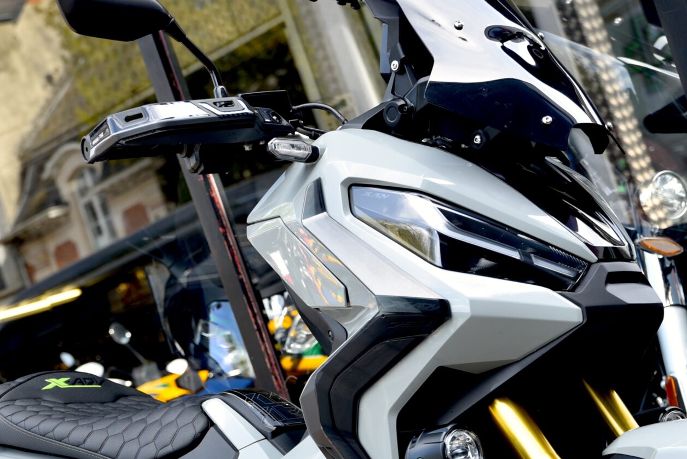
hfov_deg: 20.0
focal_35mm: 102
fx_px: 1947
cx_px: 302
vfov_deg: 13.3
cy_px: 440
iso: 100
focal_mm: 50
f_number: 4.5
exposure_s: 1/80
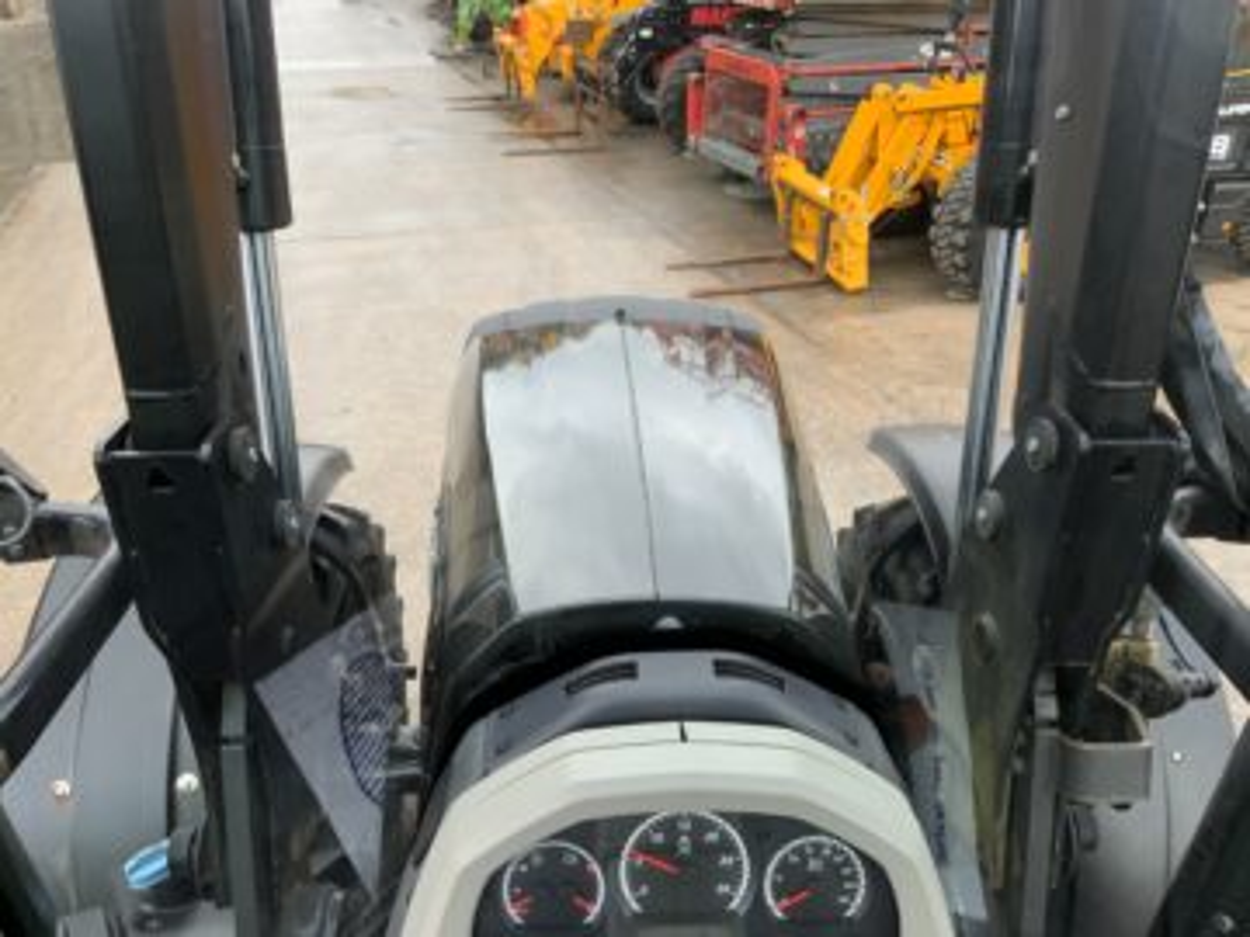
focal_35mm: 29
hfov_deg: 61.7
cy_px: 468
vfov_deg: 48.2
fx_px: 1047
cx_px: 625
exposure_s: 1/122
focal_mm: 3
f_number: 1.8
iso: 50
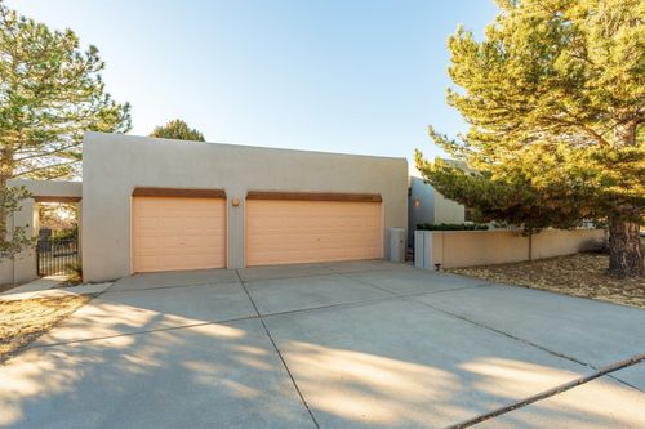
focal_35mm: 16
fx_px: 287
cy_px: 214
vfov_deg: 73.7
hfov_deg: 96.8
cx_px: 322
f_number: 8
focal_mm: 16
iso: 100
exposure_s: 1/1000
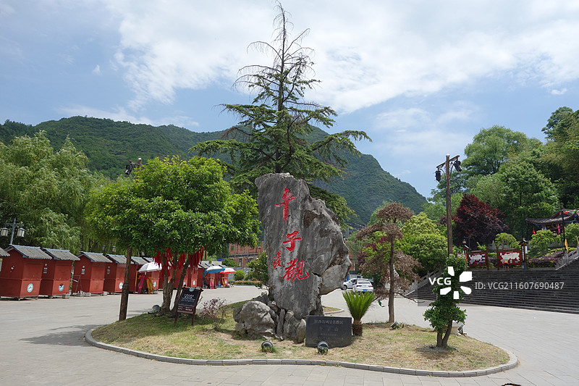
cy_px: 193
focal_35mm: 28
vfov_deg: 46.4
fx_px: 450
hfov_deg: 65.5
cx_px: 290
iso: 125
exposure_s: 1/640
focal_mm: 10.4
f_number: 5.6
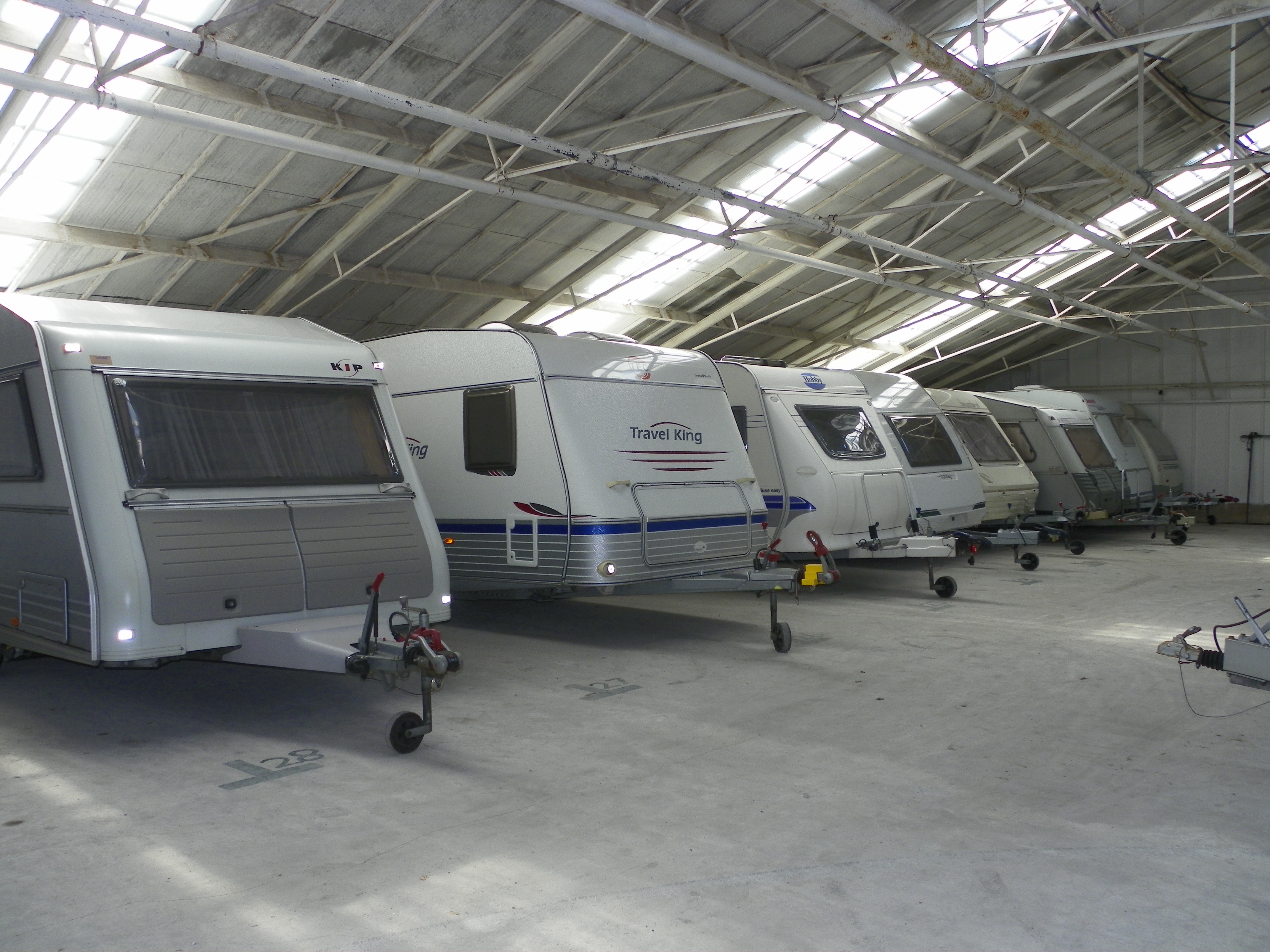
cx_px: 635
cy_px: 476
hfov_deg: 58.4
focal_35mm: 31
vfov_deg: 45.4
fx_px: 1137
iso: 64
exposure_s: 1/60
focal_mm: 5.5
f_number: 2.8
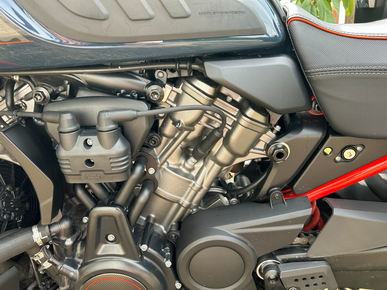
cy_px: 145
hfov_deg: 67.3
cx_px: 194
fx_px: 291
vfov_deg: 53.1
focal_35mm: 26
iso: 40
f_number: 1.5
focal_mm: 5.7
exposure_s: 1/206
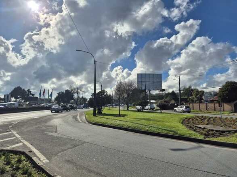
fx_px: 157
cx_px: 118
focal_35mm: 23
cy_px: 88
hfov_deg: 73.9
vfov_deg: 58.9
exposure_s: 1/8112
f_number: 1.8
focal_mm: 5.4
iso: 25
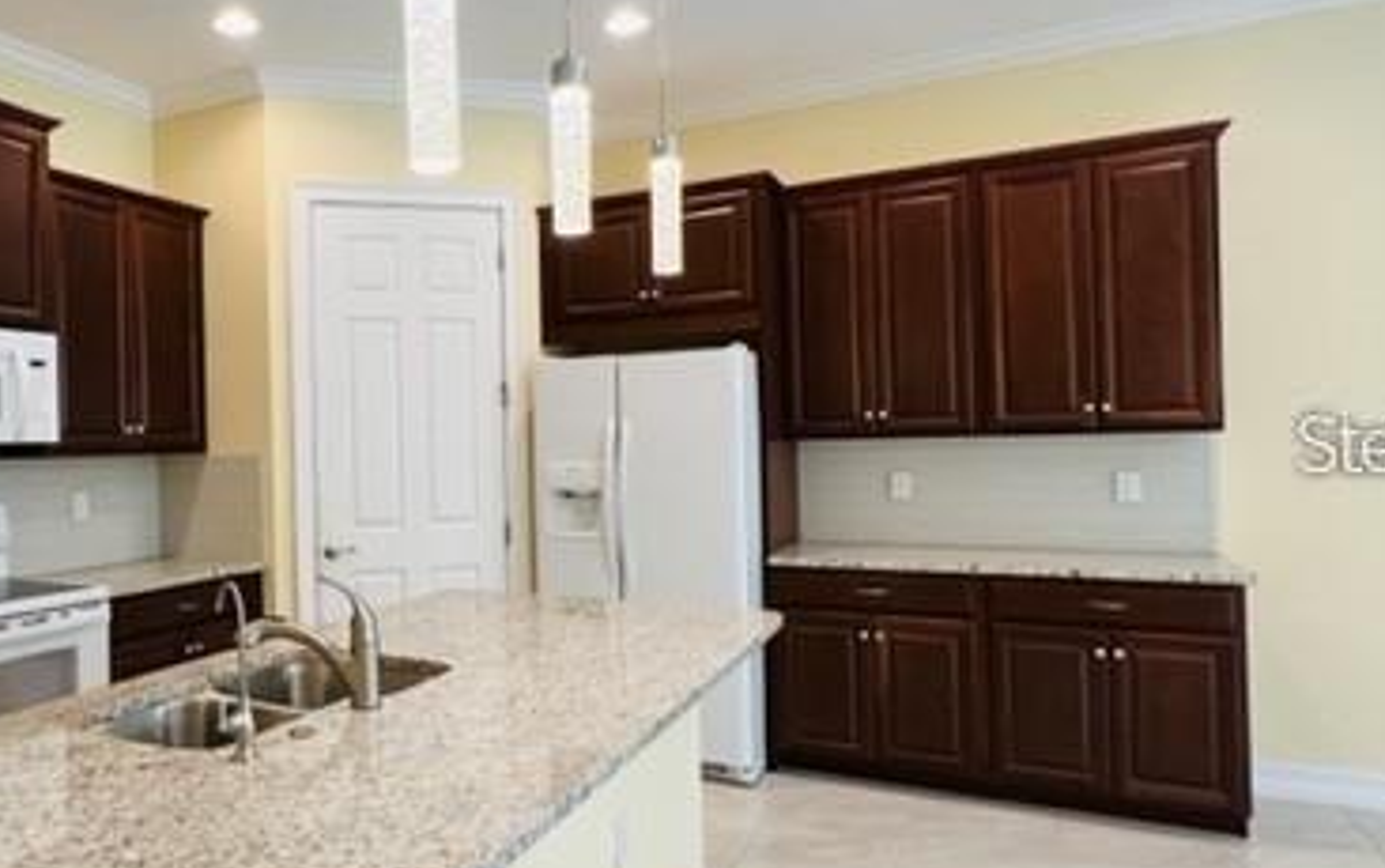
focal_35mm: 24
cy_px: 442
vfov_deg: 51.2
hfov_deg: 72.2
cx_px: 445
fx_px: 907
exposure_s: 1/120
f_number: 1.8
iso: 200
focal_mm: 1.57
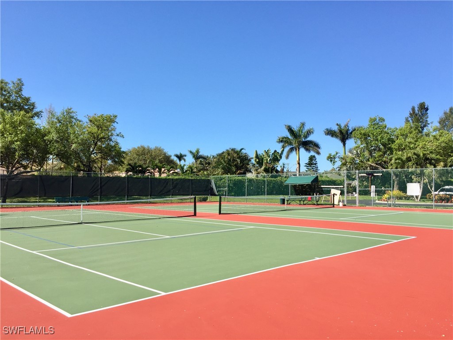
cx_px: 226
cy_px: 170
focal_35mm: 29
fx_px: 380
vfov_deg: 48.2
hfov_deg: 61.7
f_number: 2.2
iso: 32
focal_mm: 4.15
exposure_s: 1/1883
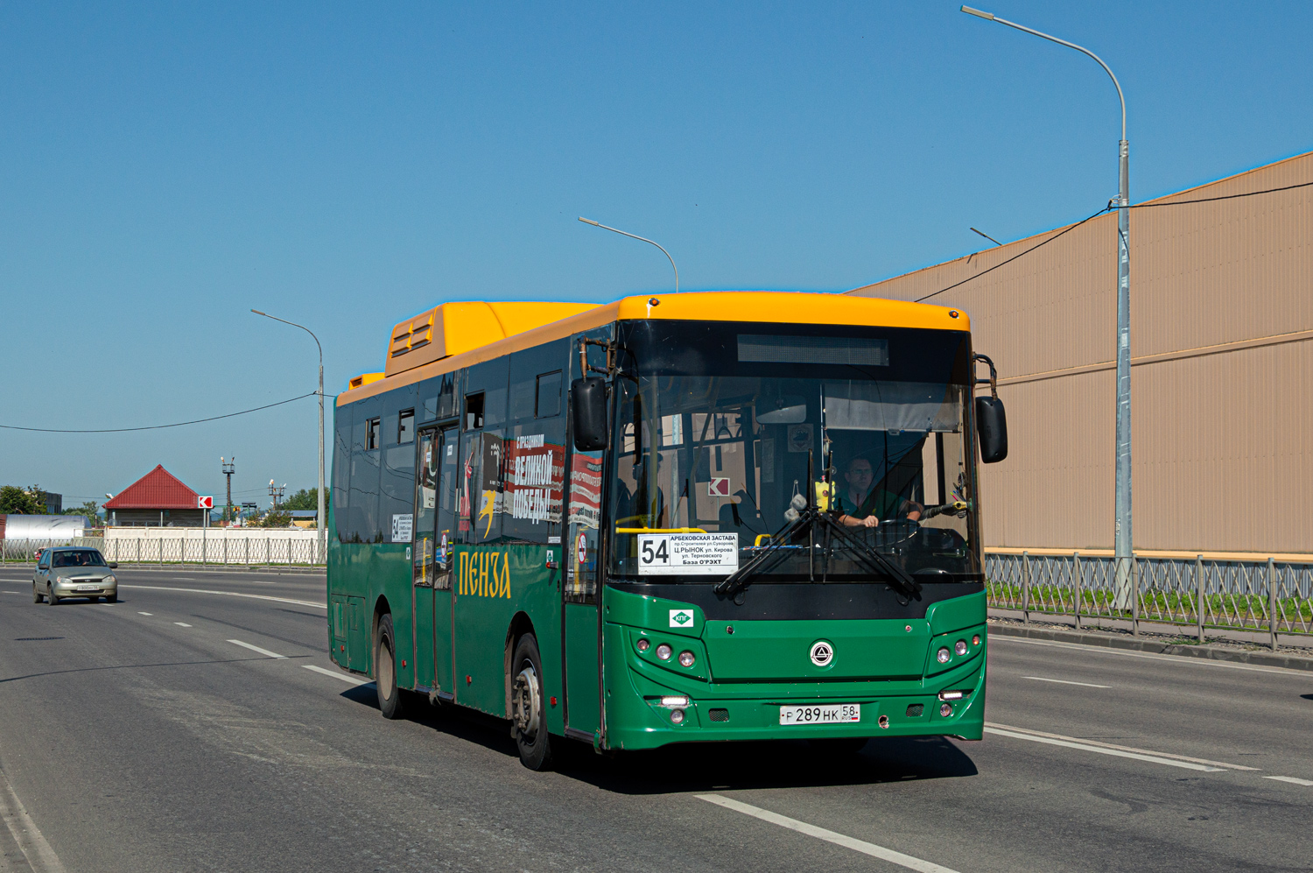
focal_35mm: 42
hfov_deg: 46.4
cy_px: 436
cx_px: 656
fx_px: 1530
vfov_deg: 31.8
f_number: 7.1
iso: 100
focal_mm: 28
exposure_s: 1/1000
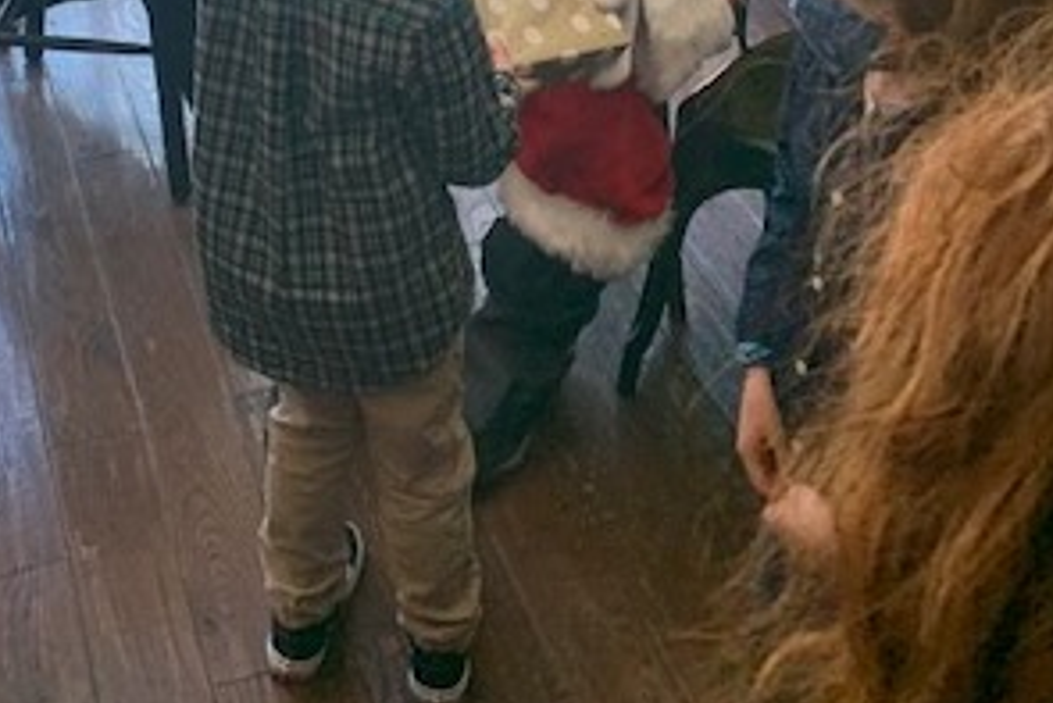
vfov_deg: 27.1
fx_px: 1288
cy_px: -136
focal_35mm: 44
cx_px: 507
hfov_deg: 44.5
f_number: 1.8
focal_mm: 4.25
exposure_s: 1/60
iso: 100
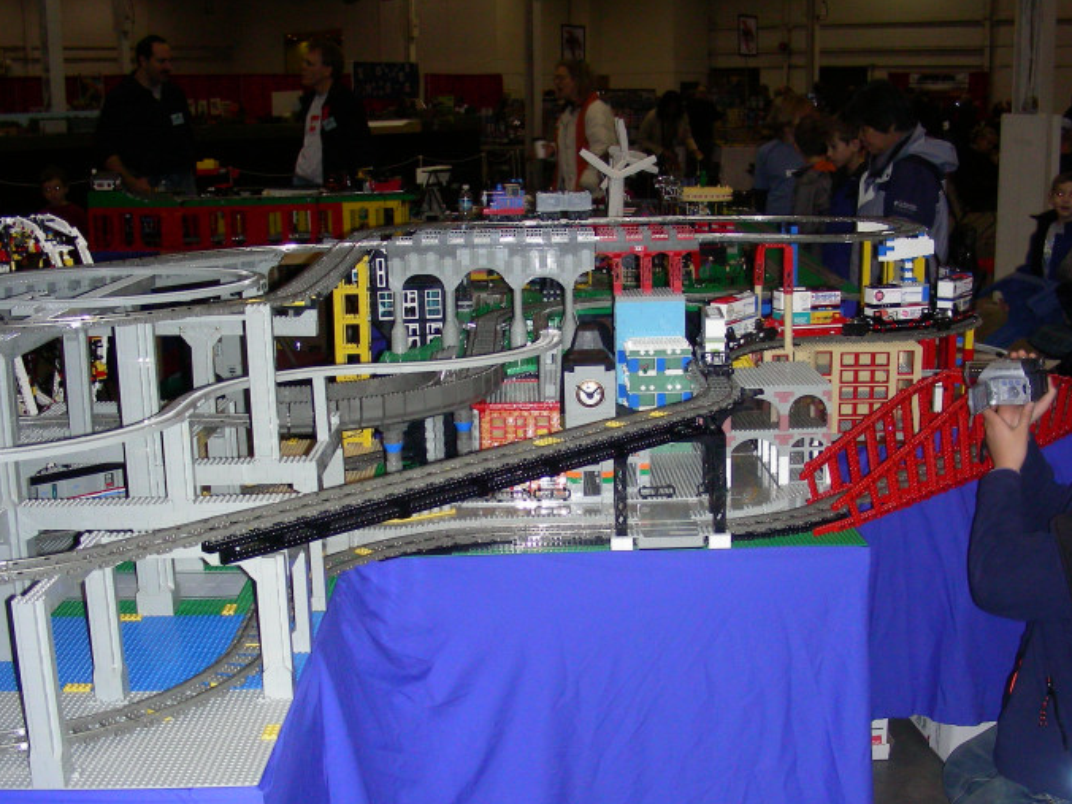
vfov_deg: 32.2
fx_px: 1394
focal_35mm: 45
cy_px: 447
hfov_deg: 42.1
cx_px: 566
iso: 184
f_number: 3.5
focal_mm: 6.3
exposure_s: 1/60.1
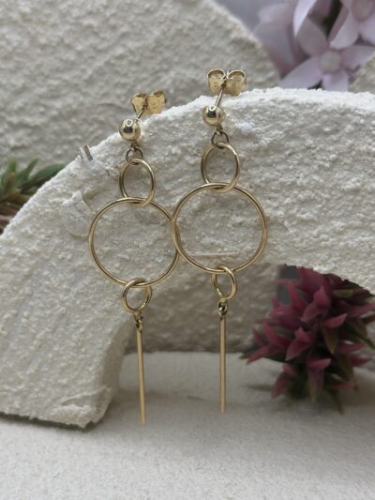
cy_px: 250
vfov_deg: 39.6
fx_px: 693
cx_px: 188
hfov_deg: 30.3
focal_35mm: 48
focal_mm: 6.86
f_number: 1.78
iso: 80
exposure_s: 1/962
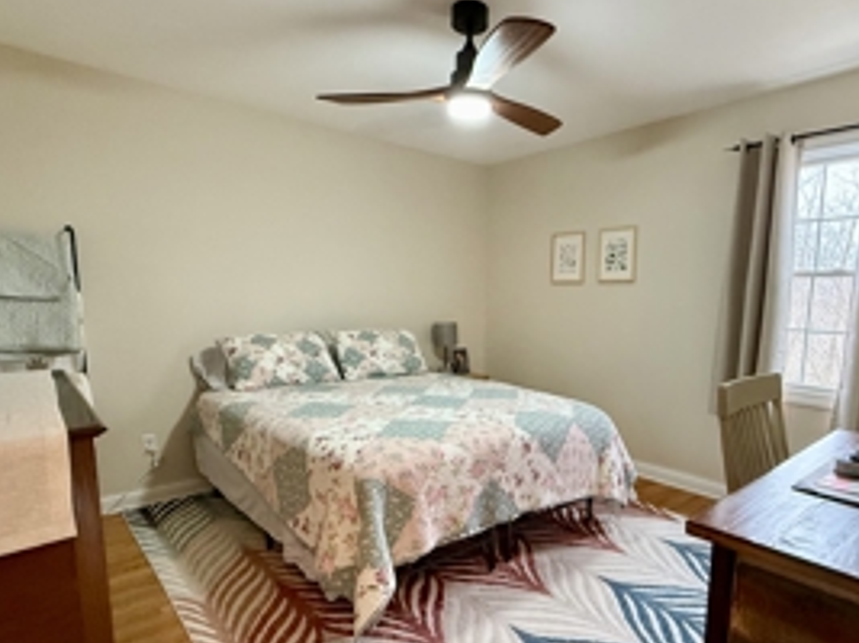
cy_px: 360
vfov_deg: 63.2
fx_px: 521
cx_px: 495
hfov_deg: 78.5
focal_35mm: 21
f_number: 2.2
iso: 500
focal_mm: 2.22
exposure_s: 1/60
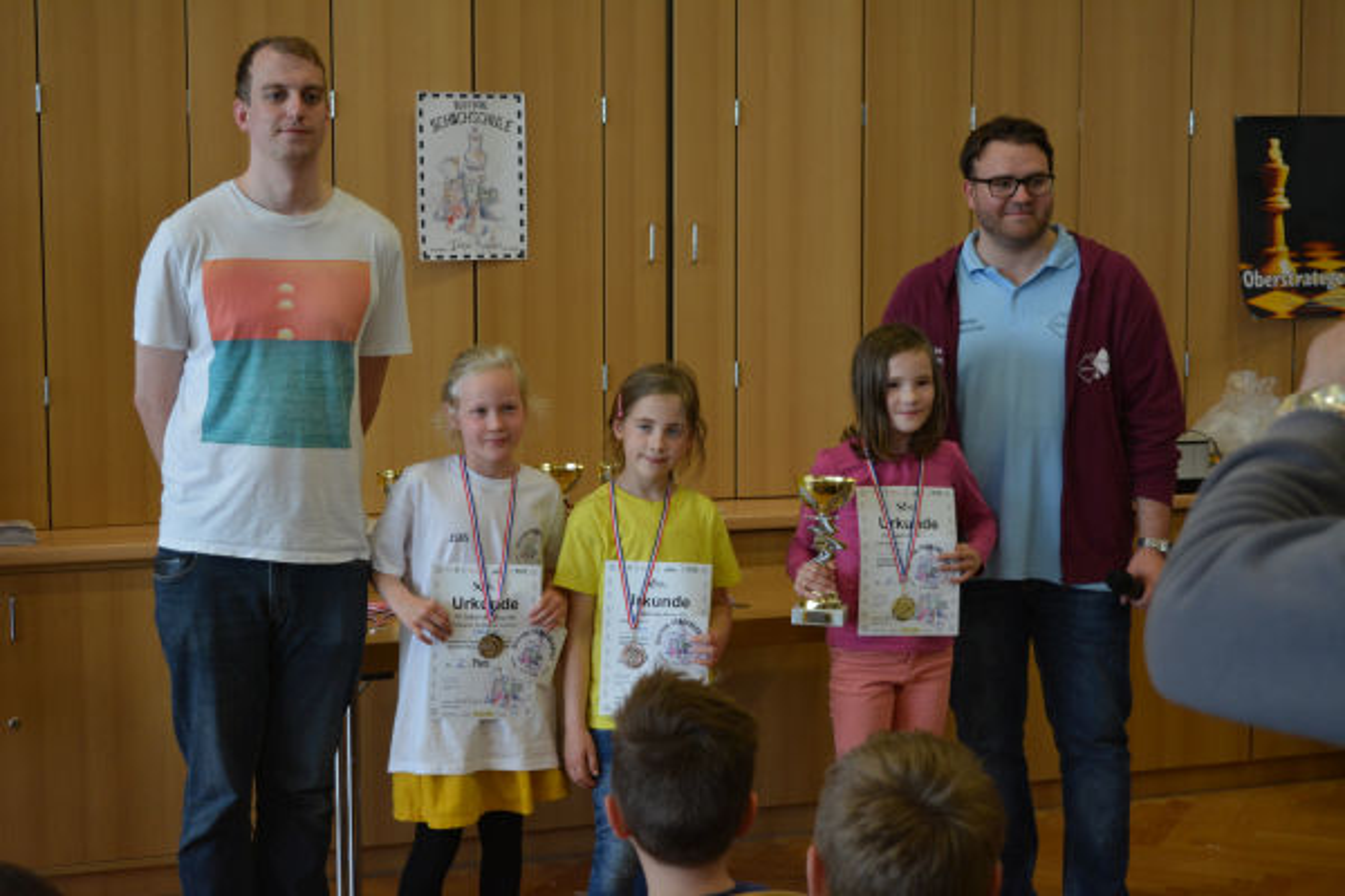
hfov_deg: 33.4
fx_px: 2241
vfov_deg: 22.6
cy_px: 448
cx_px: 672
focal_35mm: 60
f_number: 4.8
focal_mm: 40
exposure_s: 1/60
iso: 640
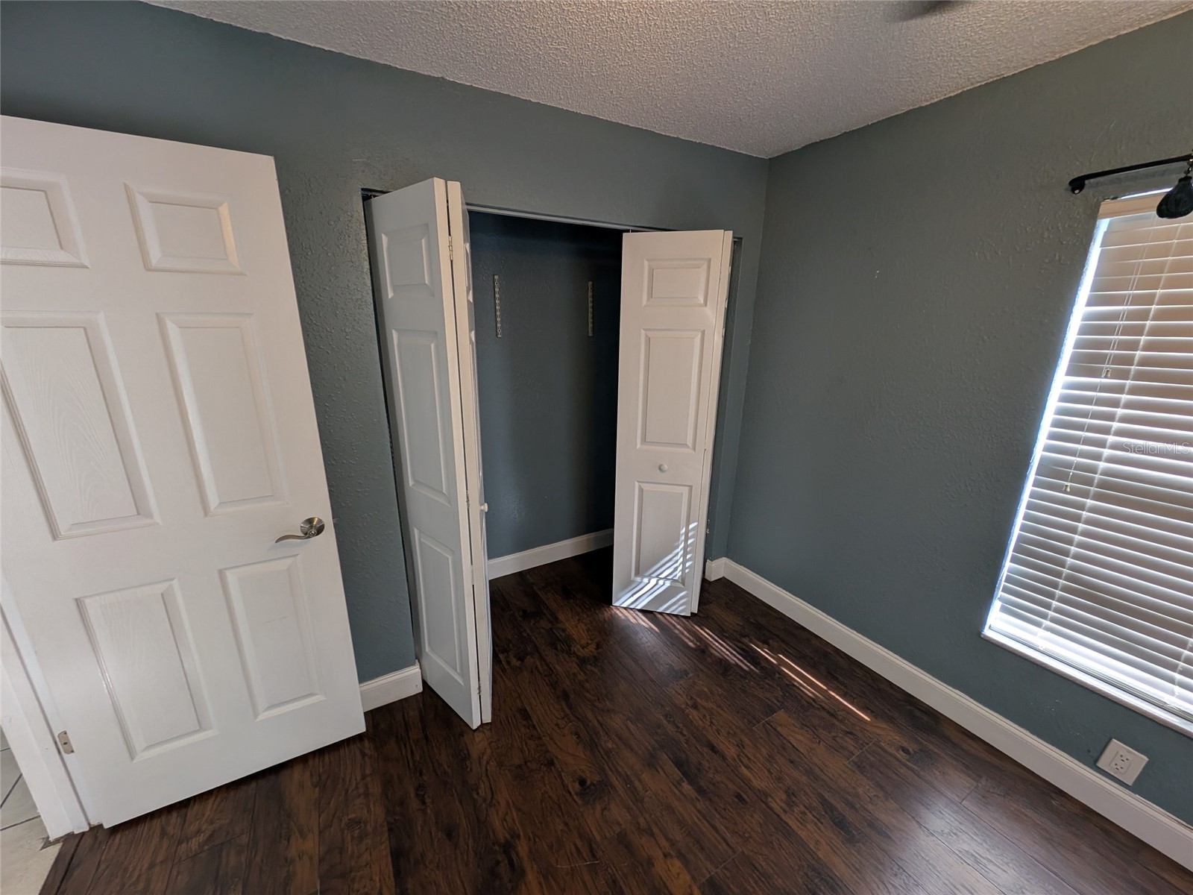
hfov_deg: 110.5
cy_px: 448
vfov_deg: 94.5
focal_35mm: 12
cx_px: 596
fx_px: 414
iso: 74
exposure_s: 1/60
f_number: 1.95
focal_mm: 2.23
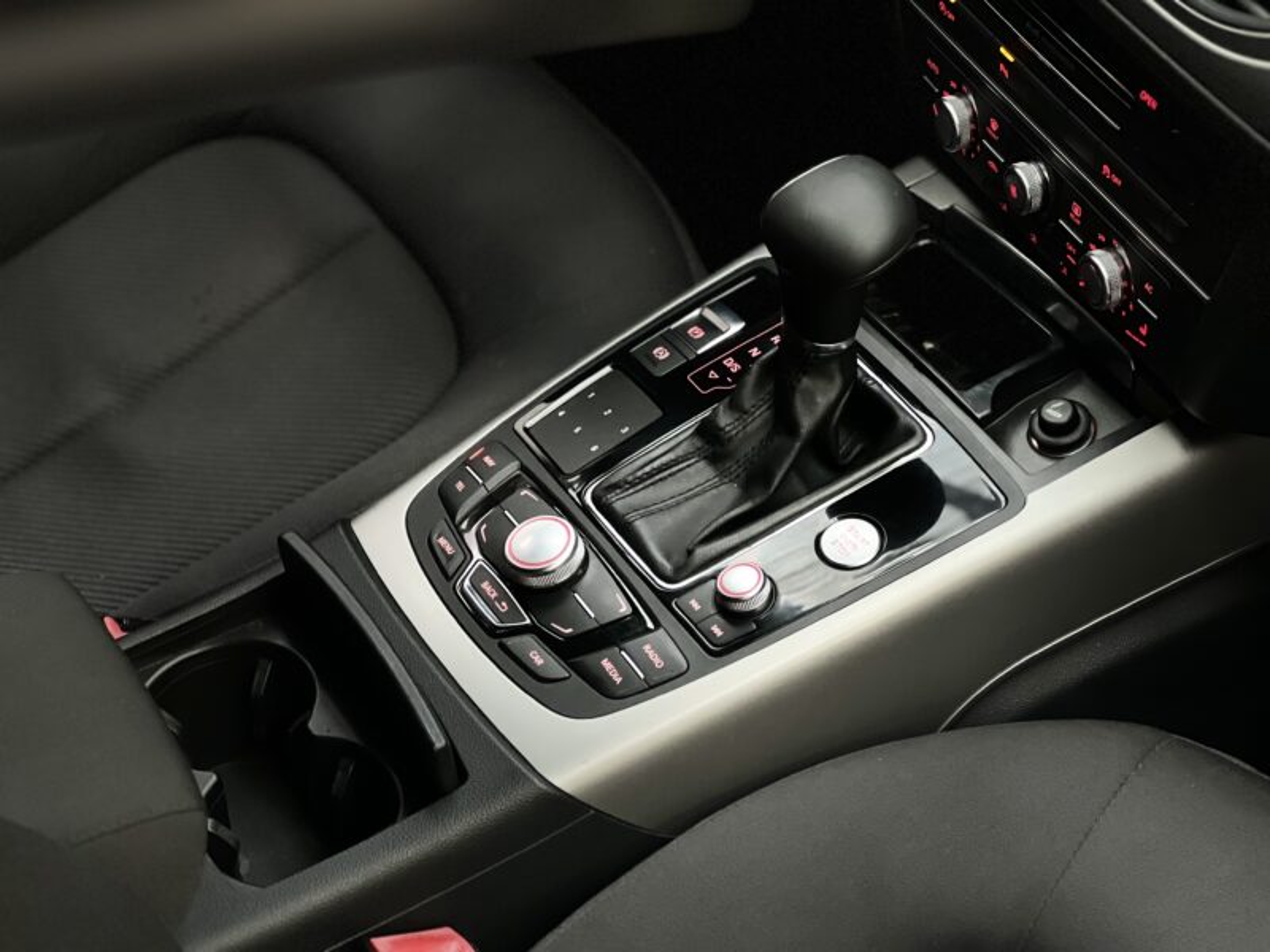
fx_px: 2825
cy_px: 476
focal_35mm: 77
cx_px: 635
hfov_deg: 25.3
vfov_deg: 19.1
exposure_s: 1/23
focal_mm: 9
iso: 500
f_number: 2.8
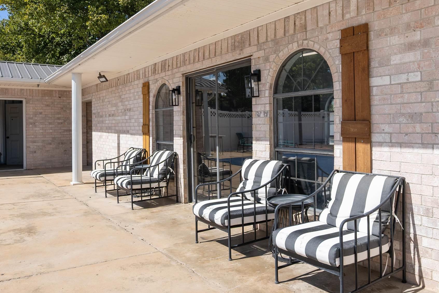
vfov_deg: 44.9
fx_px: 354
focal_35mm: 29
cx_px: 249
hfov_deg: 63.4
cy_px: 127
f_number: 5.6
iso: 250
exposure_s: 1/1000
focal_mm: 16
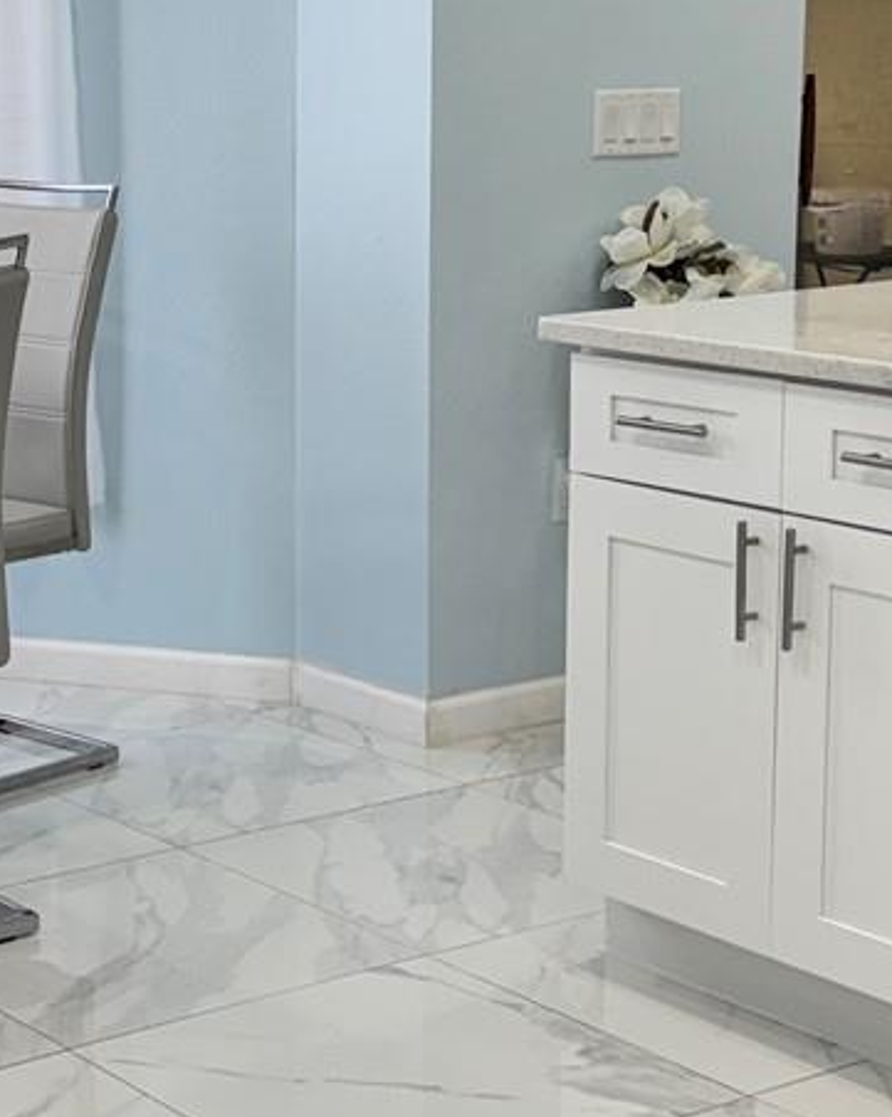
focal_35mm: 83
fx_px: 2742
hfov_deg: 18.3
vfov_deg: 23.0
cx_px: 146
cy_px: 450
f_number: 1.78
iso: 50
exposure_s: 1/122
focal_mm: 6.76
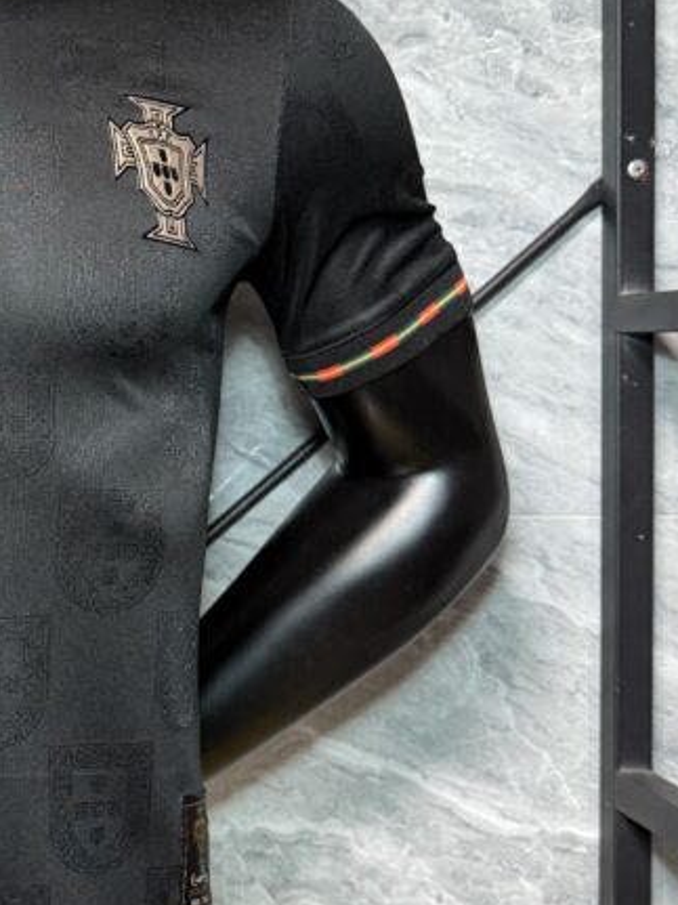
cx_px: -105
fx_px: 1489
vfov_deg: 33.7
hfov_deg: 23.7
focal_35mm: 57
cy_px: 393
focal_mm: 6.76
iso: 250
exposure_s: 1/50
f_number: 1.78
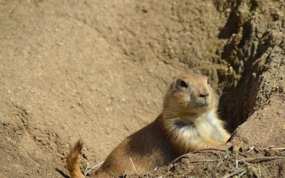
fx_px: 2835
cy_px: 101
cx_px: 160
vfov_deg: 3.6
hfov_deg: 5.8
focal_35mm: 365
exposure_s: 1/2000
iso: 320
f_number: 5.6
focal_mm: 210
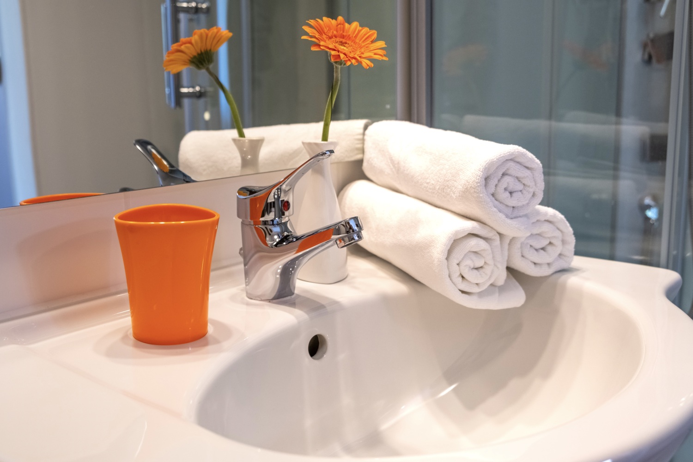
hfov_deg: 53.1
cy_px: 231
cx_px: 346
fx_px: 693
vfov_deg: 36.9
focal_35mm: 36
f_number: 4
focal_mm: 24.3
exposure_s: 1/160
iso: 640
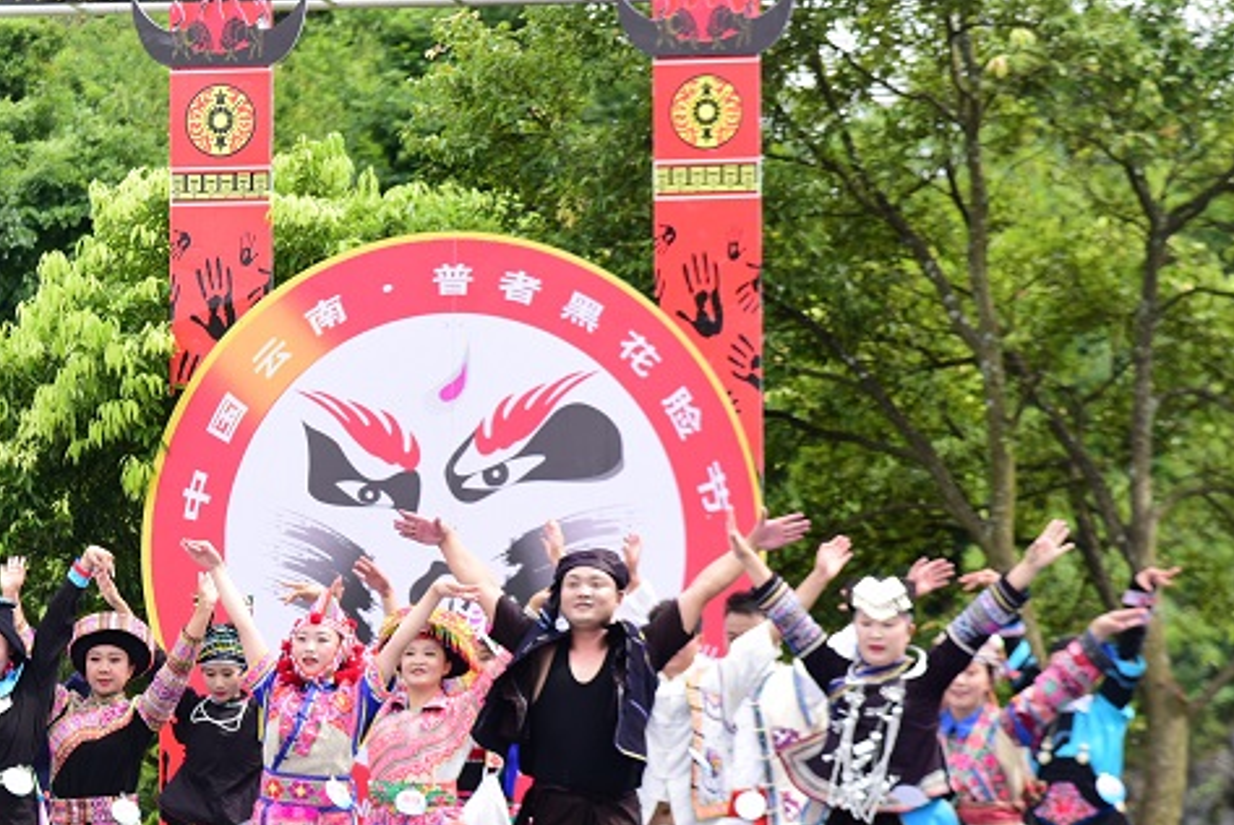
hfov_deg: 12.1
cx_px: 237
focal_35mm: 169
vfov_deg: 8.1
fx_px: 5796
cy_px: 486
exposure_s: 1/400
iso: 280
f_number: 5
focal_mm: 100
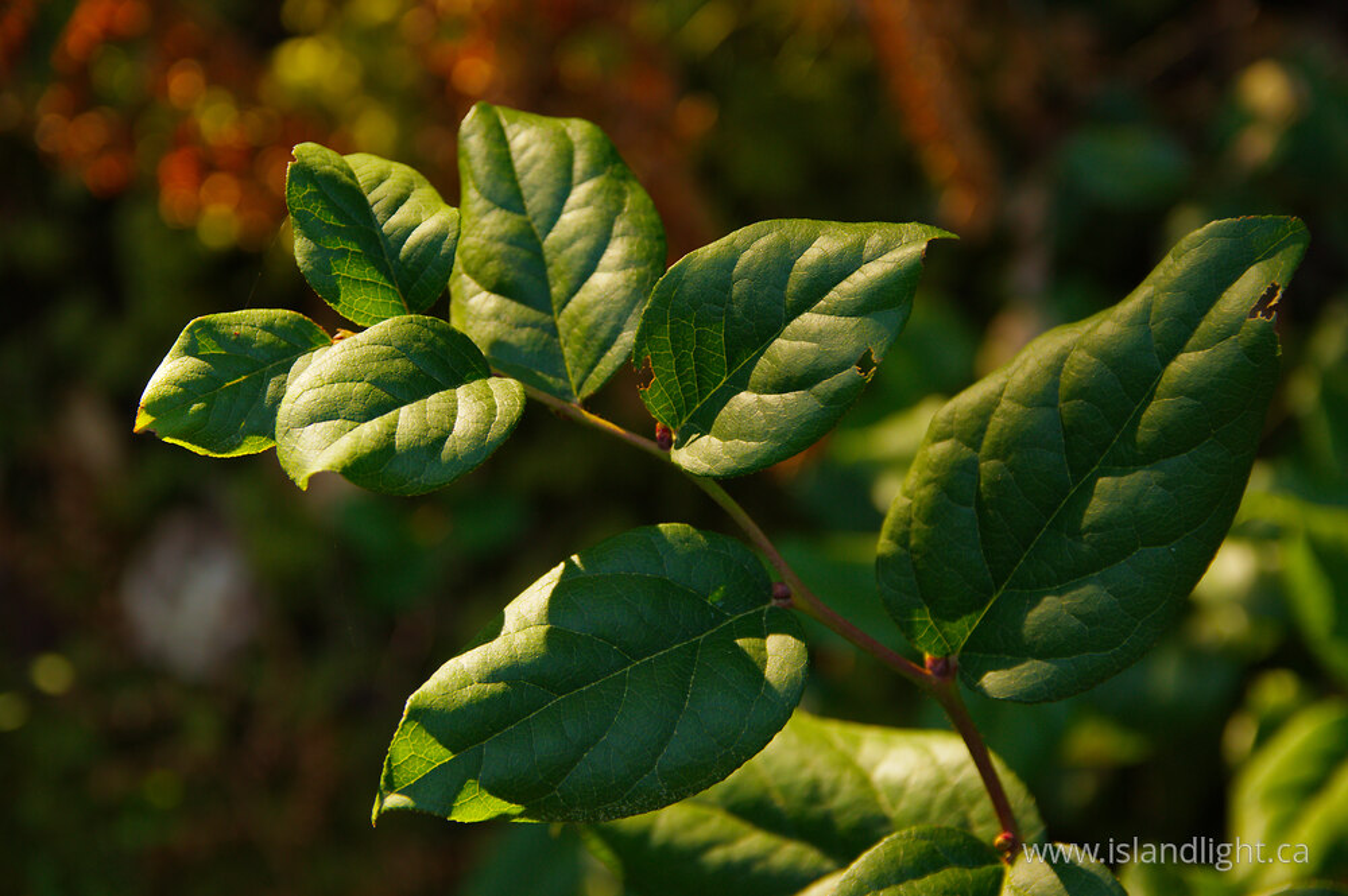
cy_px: 448
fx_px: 2806
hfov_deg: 27.0
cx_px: 674
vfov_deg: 18.2
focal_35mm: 75
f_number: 2.8
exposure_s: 1/160
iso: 400
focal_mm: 50
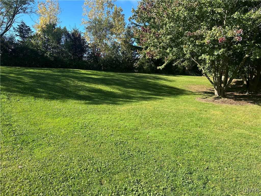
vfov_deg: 56.8
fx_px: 181
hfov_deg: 71.6
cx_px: 130
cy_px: 98
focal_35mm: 24
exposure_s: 1/1721
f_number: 1.78
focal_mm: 6.86
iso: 80
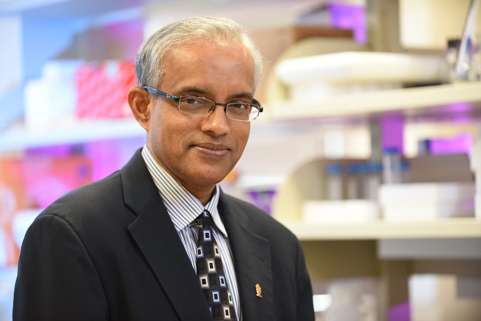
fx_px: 1604
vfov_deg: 11.4
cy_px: 160
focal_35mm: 120
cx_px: 240
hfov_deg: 17.1
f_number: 2.8
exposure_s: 1/60
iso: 400
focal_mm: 120
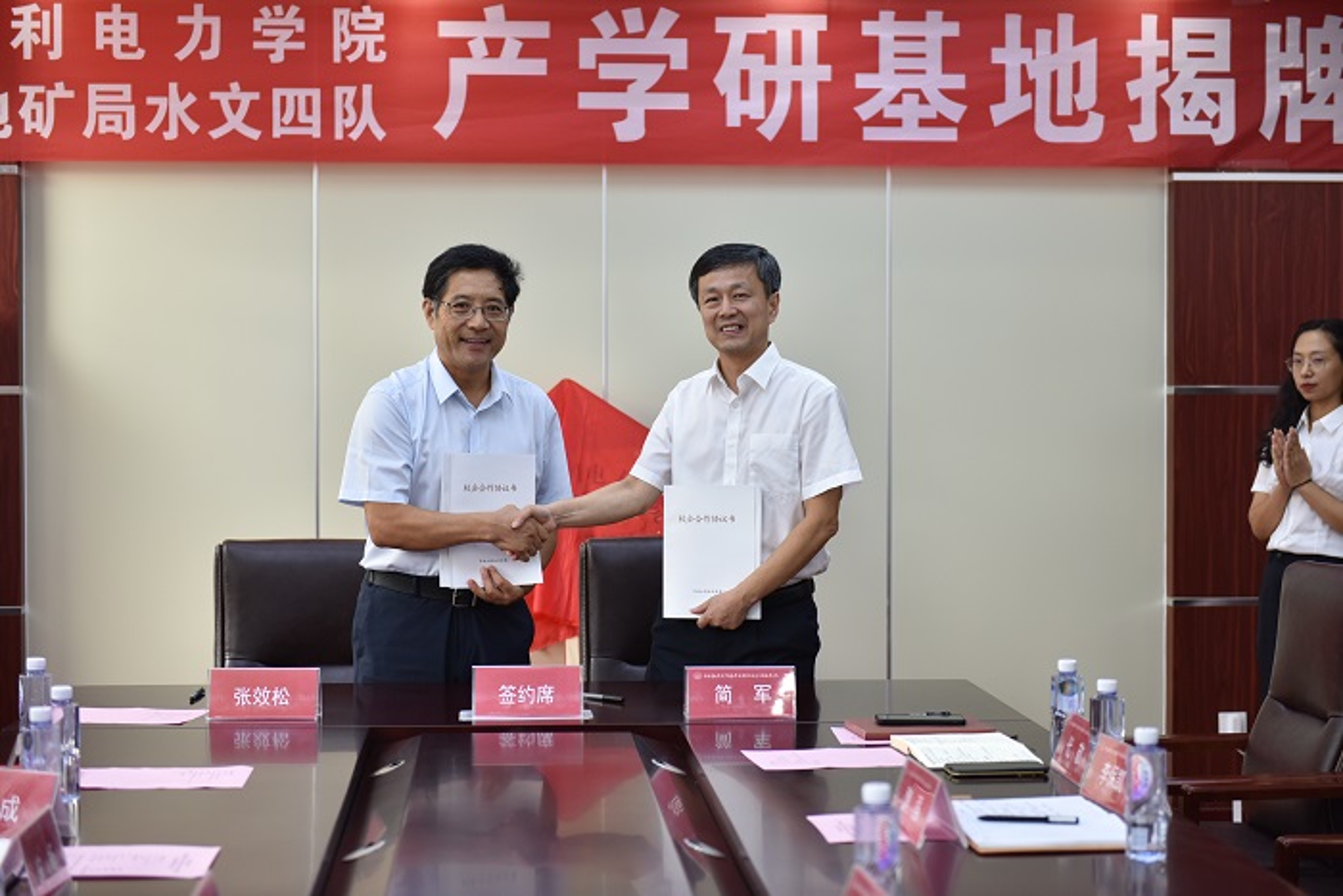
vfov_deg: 20.6
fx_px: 2463
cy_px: 448
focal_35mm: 66
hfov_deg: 30.5
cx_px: 672
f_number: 3.2
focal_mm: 66
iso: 450
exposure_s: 1/200
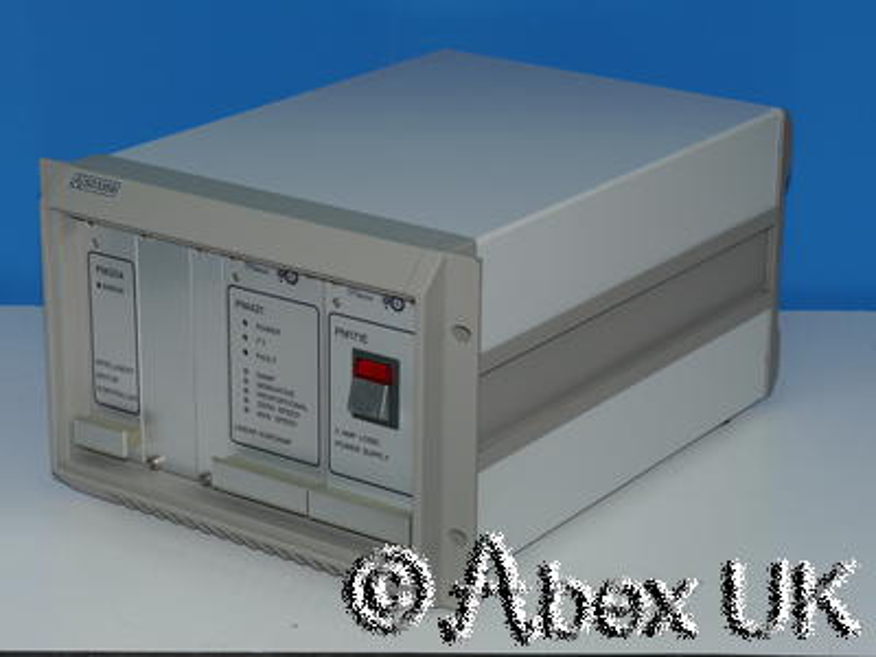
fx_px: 2328
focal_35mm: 92
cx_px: 438
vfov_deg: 16.1
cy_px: 328
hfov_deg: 21.3
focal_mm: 46
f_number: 11
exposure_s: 1/60
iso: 400
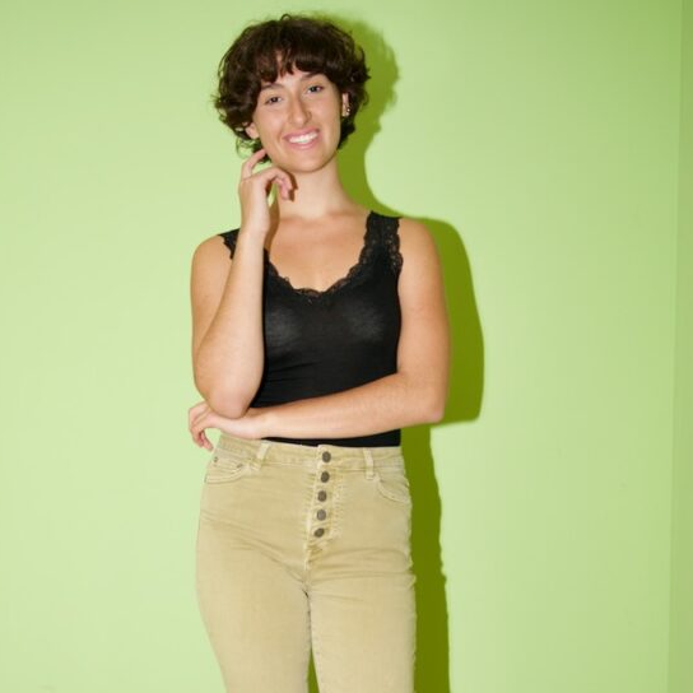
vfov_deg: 30.2
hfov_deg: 30.6
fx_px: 1268
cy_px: 489
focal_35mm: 56
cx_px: 329
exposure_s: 1/125
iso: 640
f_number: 4
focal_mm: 35
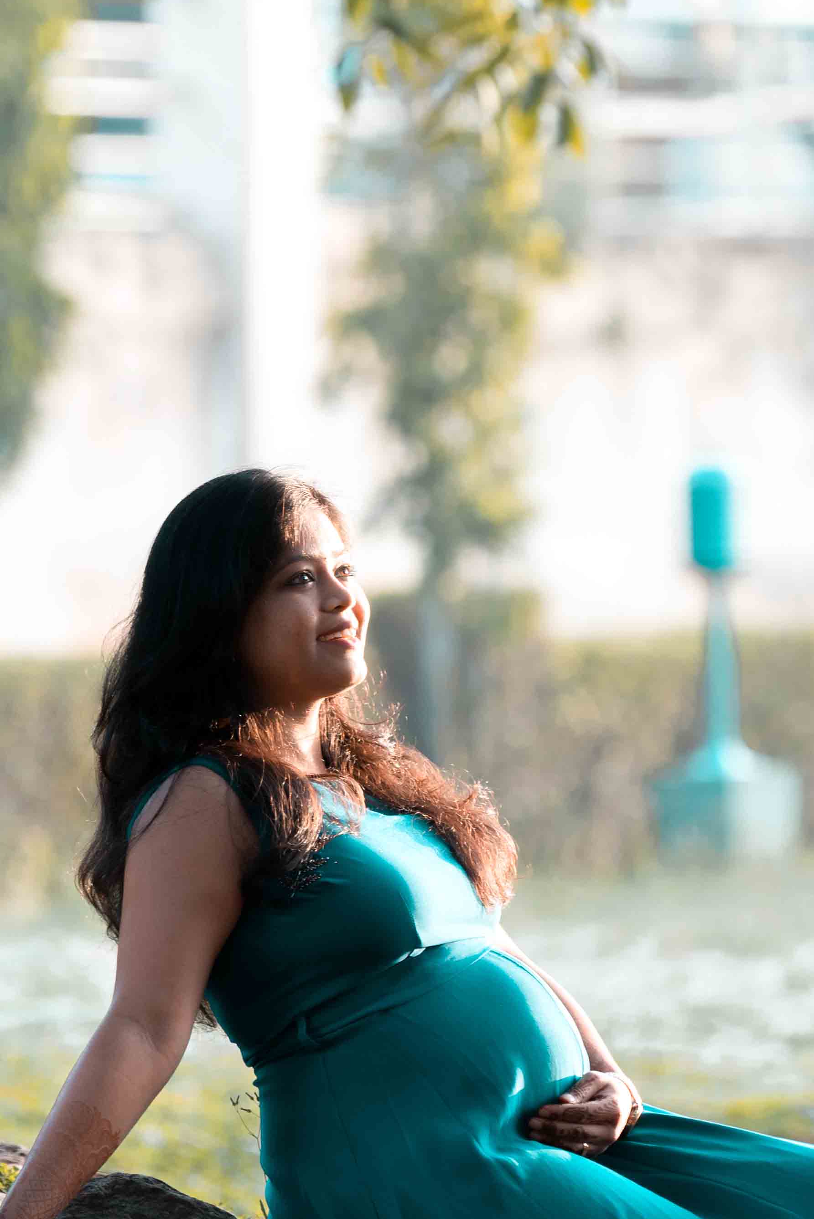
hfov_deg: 3.8
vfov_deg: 5.7
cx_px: 573
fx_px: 12198
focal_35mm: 360
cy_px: 492
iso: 250
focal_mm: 160
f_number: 2.8
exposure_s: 1/160
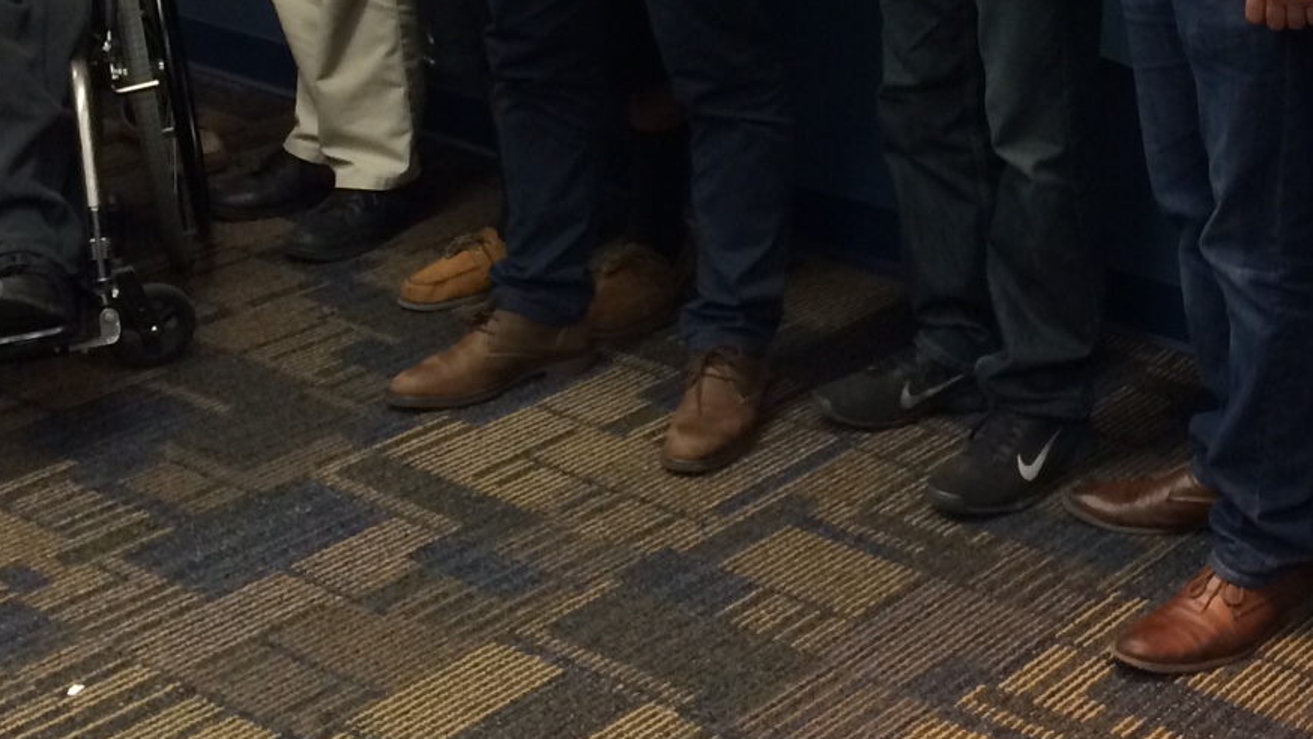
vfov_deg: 15.9
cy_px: -39
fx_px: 2577
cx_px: 1193
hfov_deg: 27.5
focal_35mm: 74
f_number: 2.2
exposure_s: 1/30
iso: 125
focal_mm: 4.15
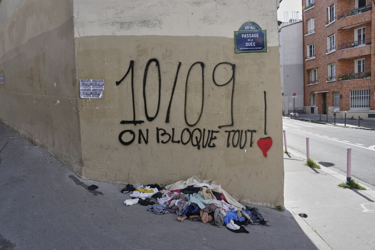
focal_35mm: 24
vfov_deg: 53.1
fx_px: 250
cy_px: 125
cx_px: 188
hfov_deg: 73.8
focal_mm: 24
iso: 800
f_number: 5
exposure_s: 1/2000
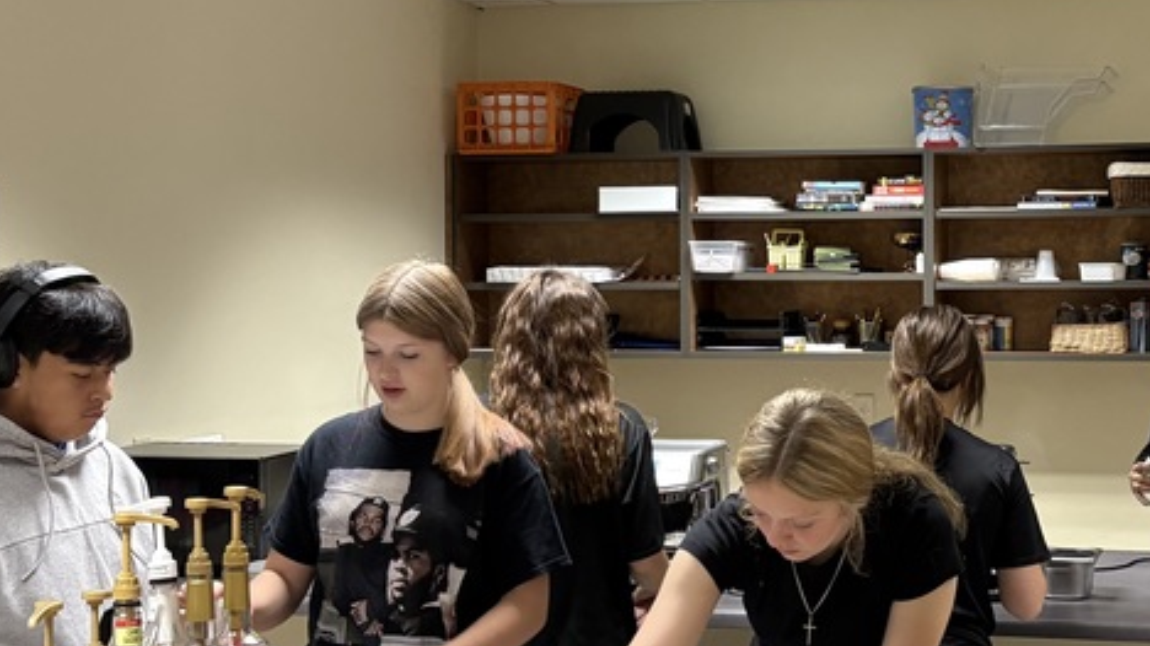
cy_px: 292
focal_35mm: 62
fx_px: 1890
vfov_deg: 19.4
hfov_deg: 33.0
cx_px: 894
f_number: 1.6
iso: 200
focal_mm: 5.96
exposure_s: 1/60
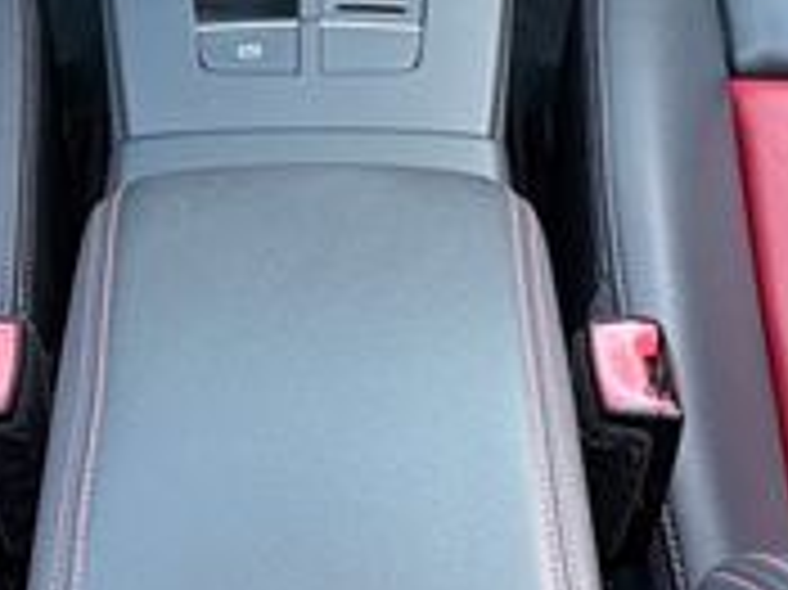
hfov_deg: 22.2
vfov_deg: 16.2
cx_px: 324
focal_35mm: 88
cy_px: -77
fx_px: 2002
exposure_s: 1/49
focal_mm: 6.76
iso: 320
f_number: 1.78
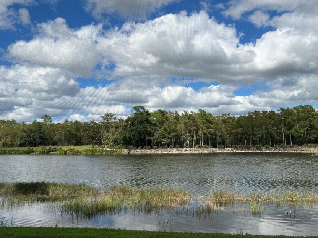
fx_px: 294
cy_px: 116
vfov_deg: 44.2
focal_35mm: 32
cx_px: 169
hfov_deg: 56.8
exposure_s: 1/3460
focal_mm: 5.7
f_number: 1.5
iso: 50
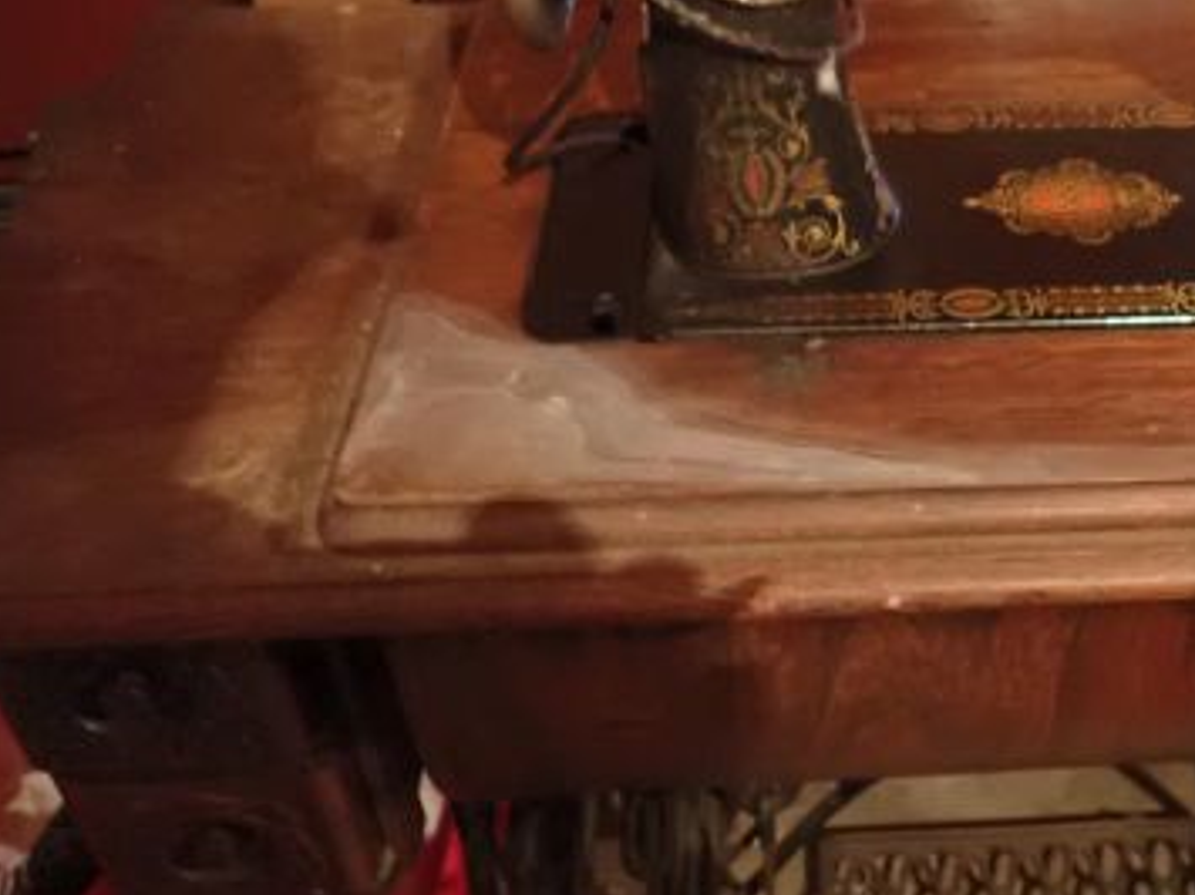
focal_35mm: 47
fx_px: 1622
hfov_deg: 38.6
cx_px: 988
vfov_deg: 30.8
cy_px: 404
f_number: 2
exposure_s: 1/25
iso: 1600
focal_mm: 4.5
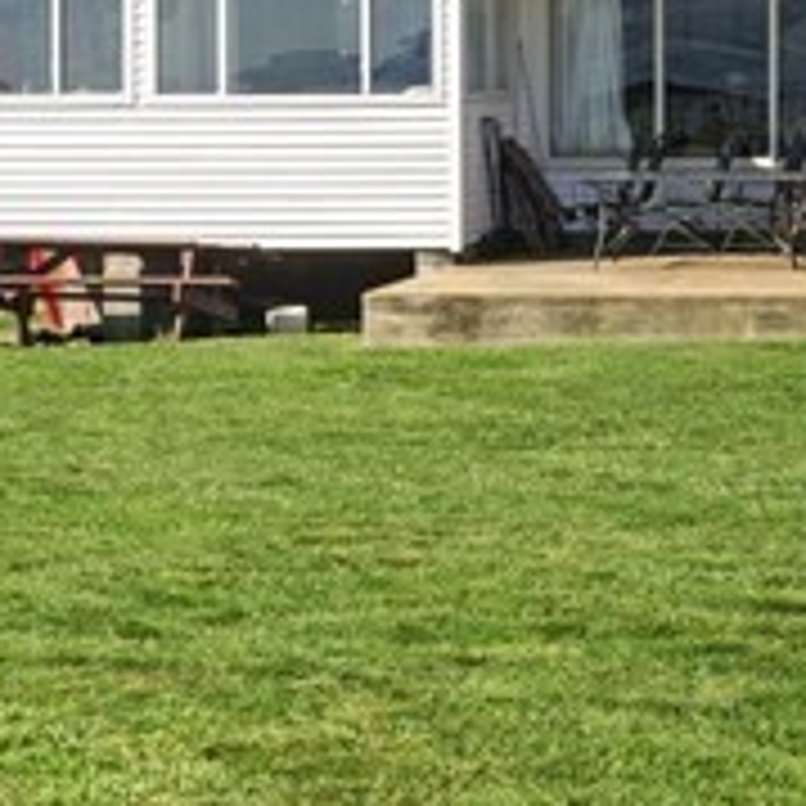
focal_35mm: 141
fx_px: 3714
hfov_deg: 11.6
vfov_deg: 12.3
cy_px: 74
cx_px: 1405
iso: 100
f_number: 9
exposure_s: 1/320
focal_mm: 29
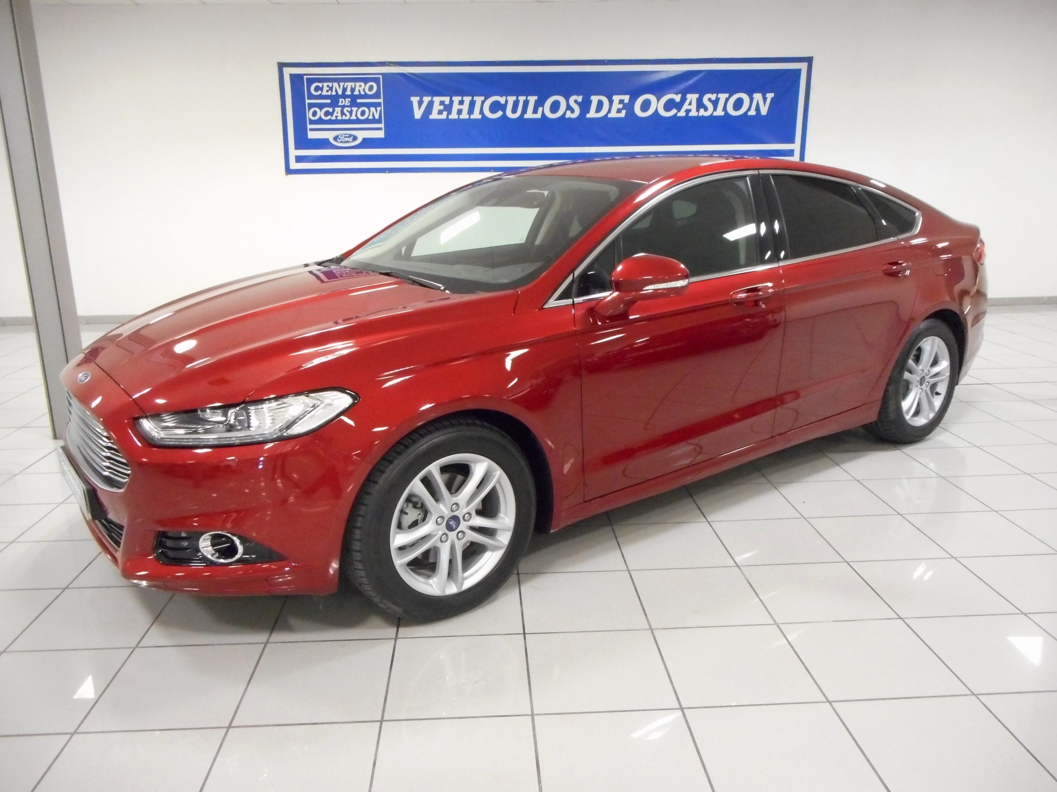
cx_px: 516
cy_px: 391
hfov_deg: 67.3
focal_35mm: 26
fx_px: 794
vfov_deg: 53.1
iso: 560
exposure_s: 1/8
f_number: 3.7
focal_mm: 4.5
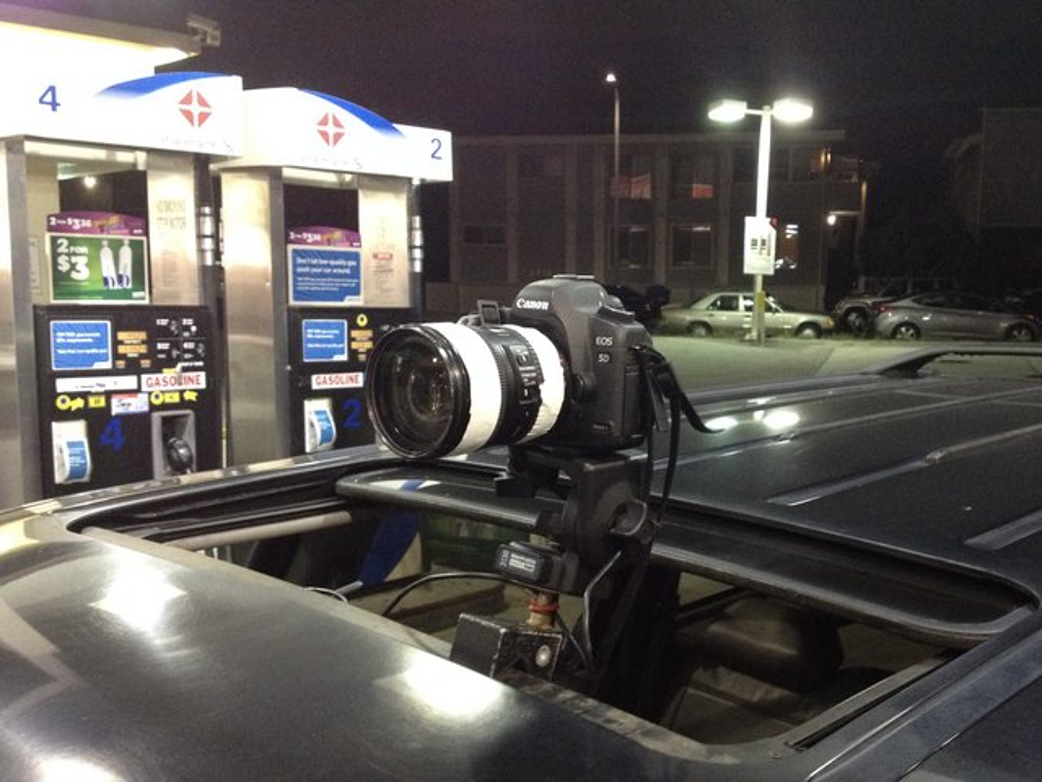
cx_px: 521
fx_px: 1054
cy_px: 391
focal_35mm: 35
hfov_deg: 52.6
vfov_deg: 40.7
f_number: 2.4
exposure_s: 1/20
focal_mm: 4.28
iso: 320
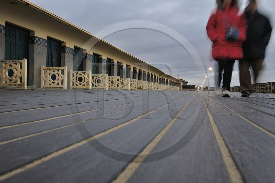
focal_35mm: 31
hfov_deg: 60.3
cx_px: 138
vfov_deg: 42.3
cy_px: 92
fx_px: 237
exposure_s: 1/2.5
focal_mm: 31
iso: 200
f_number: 11
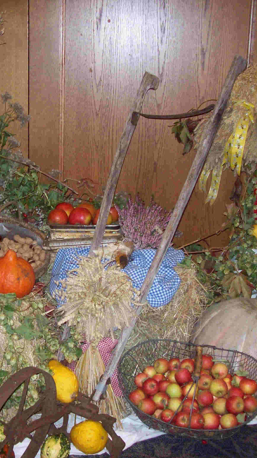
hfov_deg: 22.3
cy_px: 228
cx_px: 52
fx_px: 642
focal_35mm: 53
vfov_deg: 39.2
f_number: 2.7
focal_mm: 6
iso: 200
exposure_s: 1/64
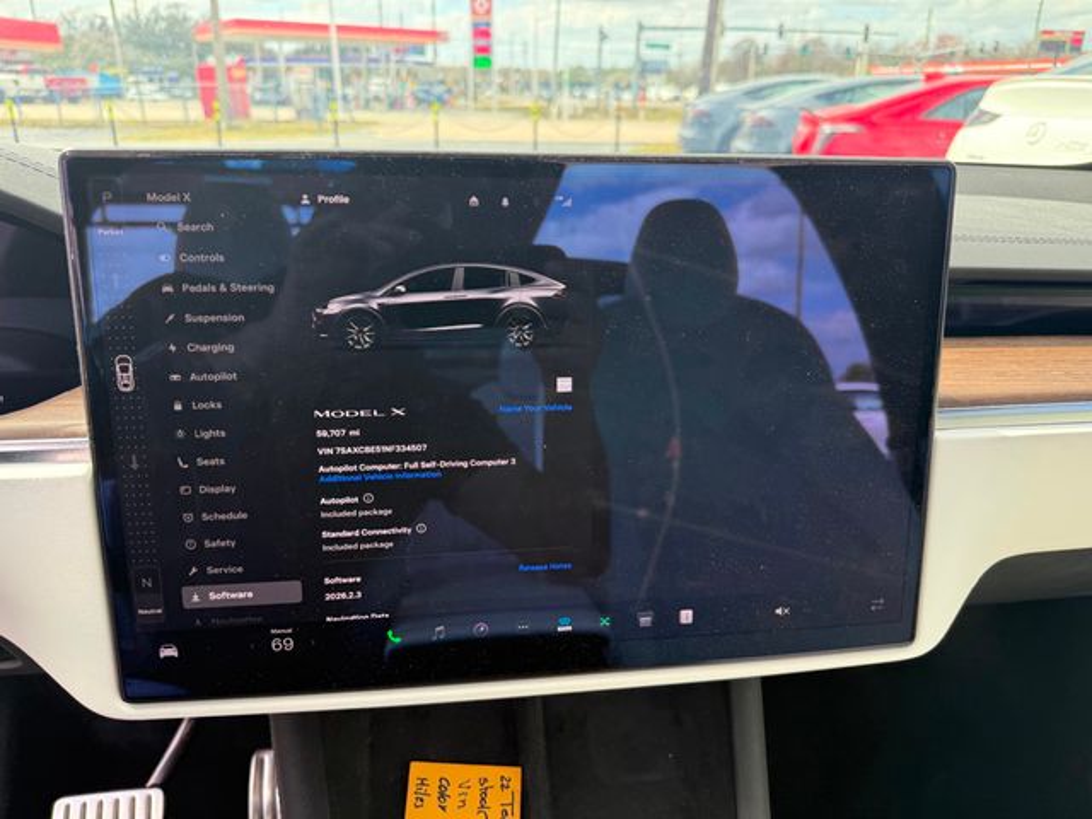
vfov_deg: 56.8
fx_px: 757
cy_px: 410
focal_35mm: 24
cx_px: 546
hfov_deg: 71.6
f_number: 1.78
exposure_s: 1/333
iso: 100
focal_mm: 6.76
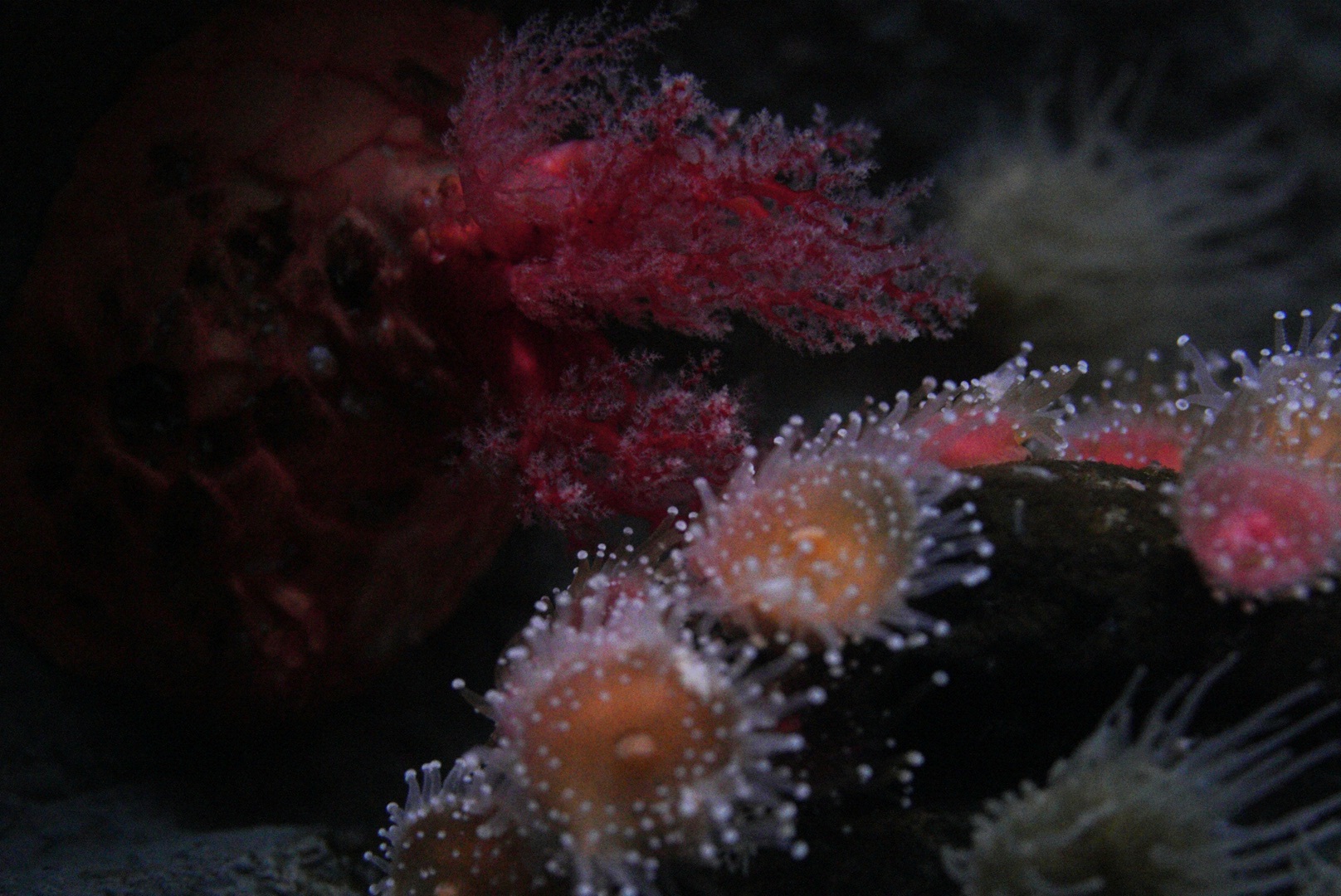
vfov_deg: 10.2
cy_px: 448
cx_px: 670
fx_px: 5032
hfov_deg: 15.2
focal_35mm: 135
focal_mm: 90
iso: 8000
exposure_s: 1/80
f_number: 4.5
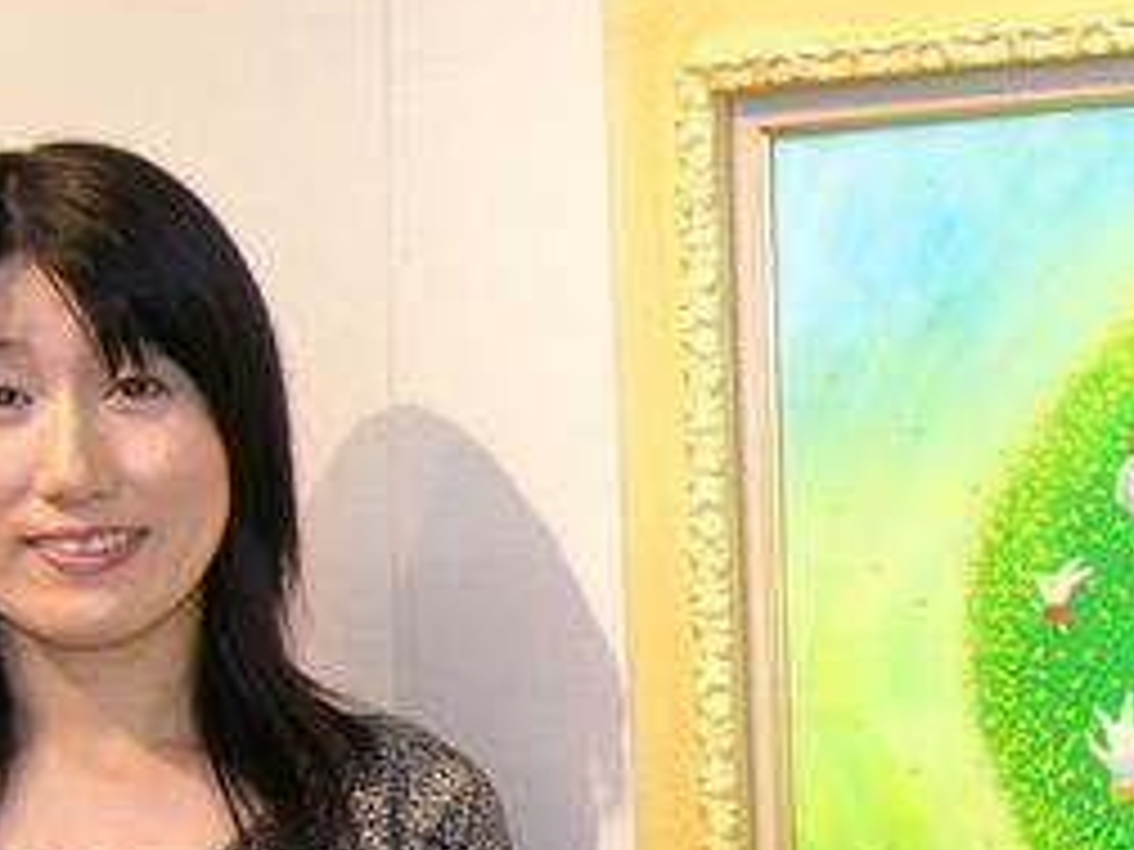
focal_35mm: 89
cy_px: 733
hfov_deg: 21.3
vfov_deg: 16.4
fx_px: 2916
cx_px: 1107
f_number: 2.8
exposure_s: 1/30
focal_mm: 9
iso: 100
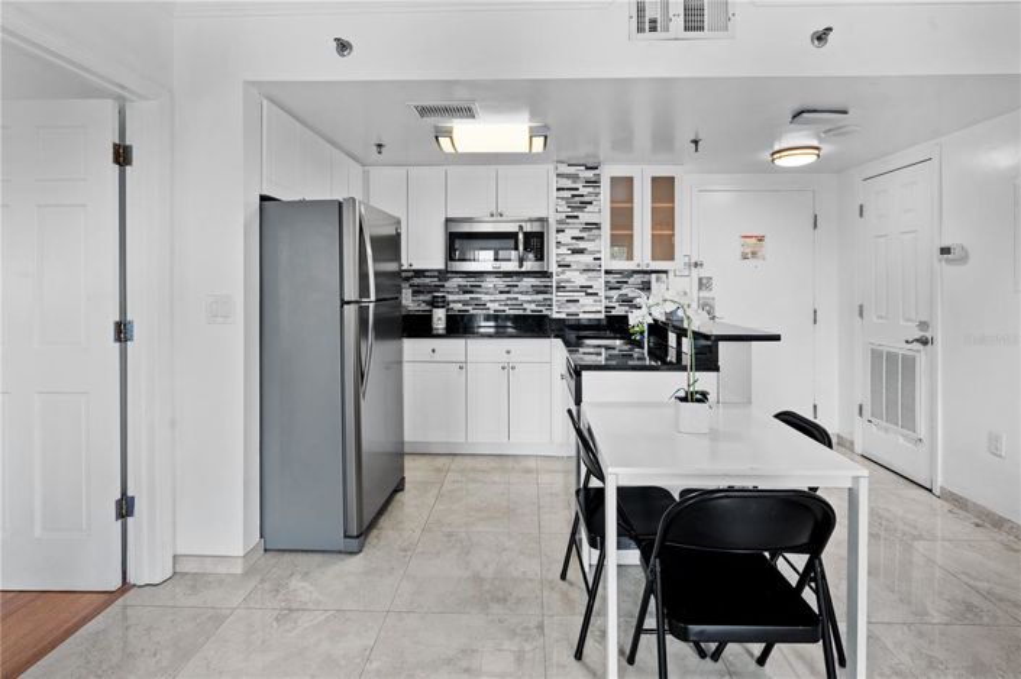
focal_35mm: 16
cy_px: 340
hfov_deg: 96.8
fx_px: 453
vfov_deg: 73.7
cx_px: 510
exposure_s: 1/6
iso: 320
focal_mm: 16
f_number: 8
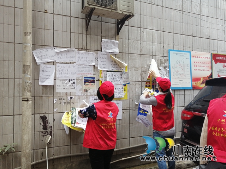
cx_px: 113
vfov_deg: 51.4
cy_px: 84
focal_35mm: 27
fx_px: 176
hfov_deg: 65.3
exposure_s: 1/50
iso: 80
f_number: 1.8
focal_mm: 3.88
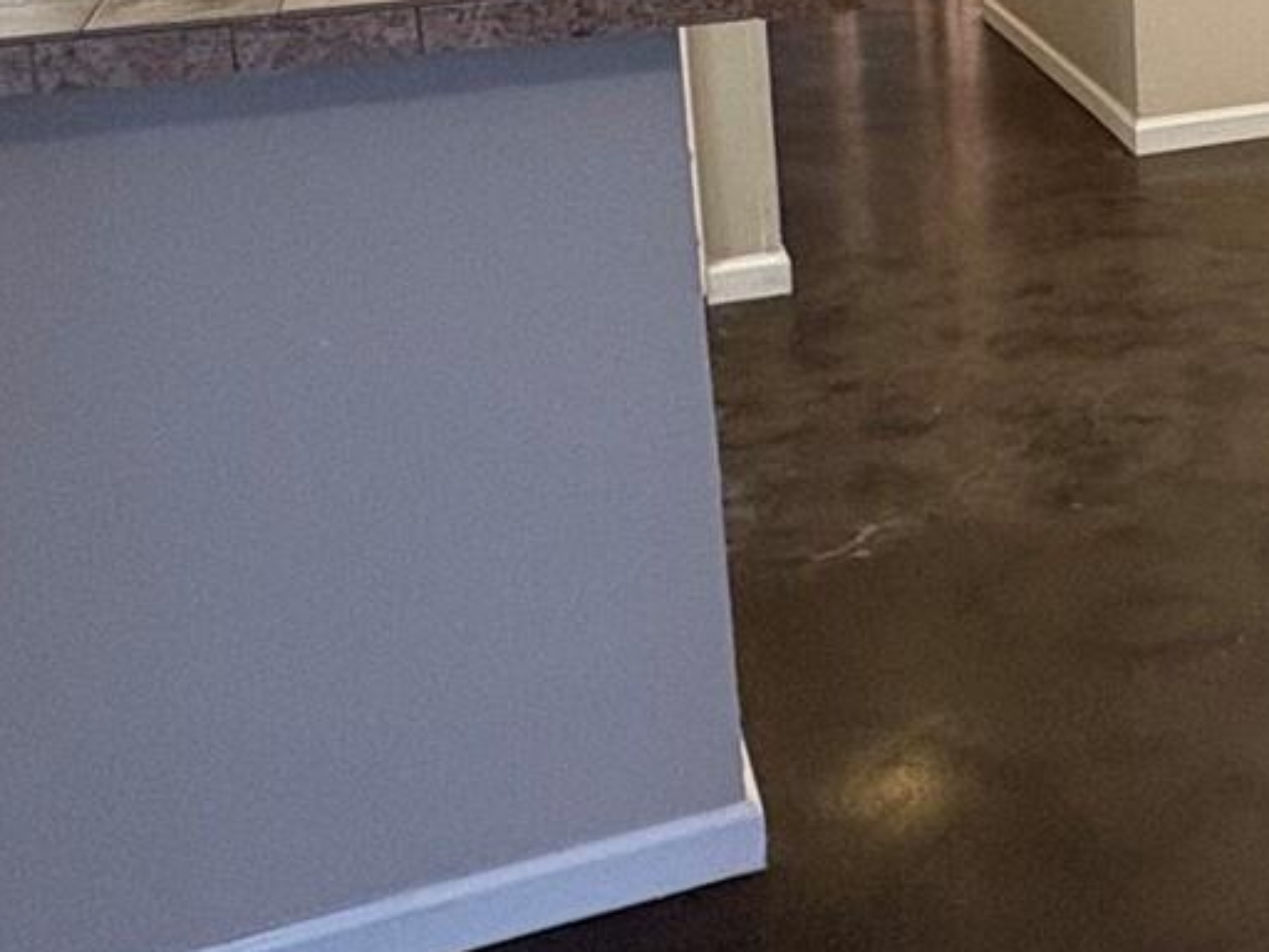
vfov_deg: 24.5
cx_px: 1500
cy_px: -72
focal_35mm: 56
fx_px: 2053
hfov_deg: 29.7
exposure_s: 1/60
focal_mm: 2.22
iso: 200
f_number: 2.2
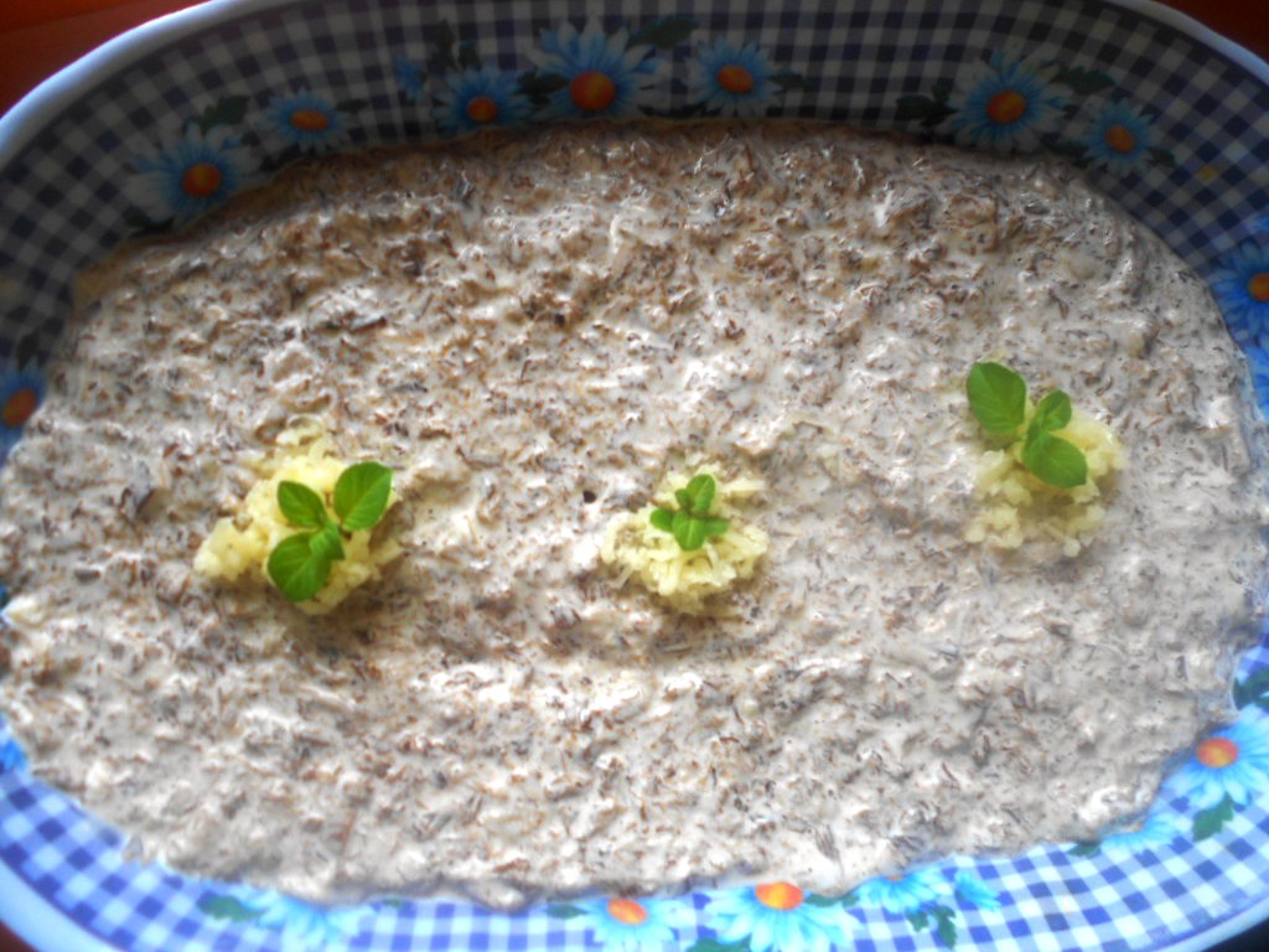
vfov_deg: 53.1
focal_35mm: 26
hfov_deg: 67.3
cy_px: 476
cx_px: 634
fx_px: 953
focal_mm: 4.6
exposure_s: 1/60
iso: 80
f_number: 3.2
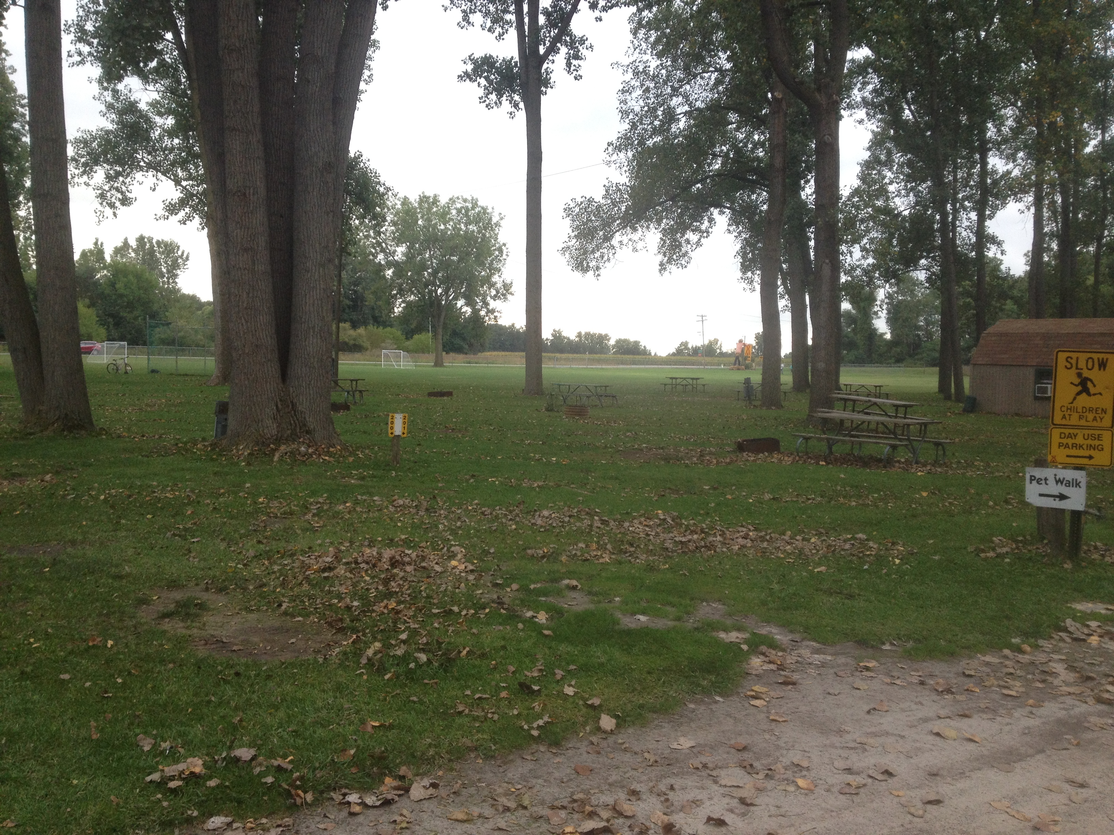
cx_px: 557
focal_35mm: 35
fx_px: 1126
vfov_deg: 40.7
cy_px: 418
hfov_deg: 52.6
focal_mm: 4.28
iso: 100
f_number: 2.4
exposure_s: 1/120
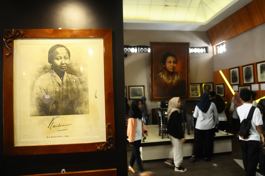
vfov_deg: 53.0
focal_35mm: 24
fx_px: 176
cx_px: 132
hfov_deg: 73.8
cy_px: 88
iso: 1250
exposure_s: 1/15
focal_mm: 16
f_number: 4.5
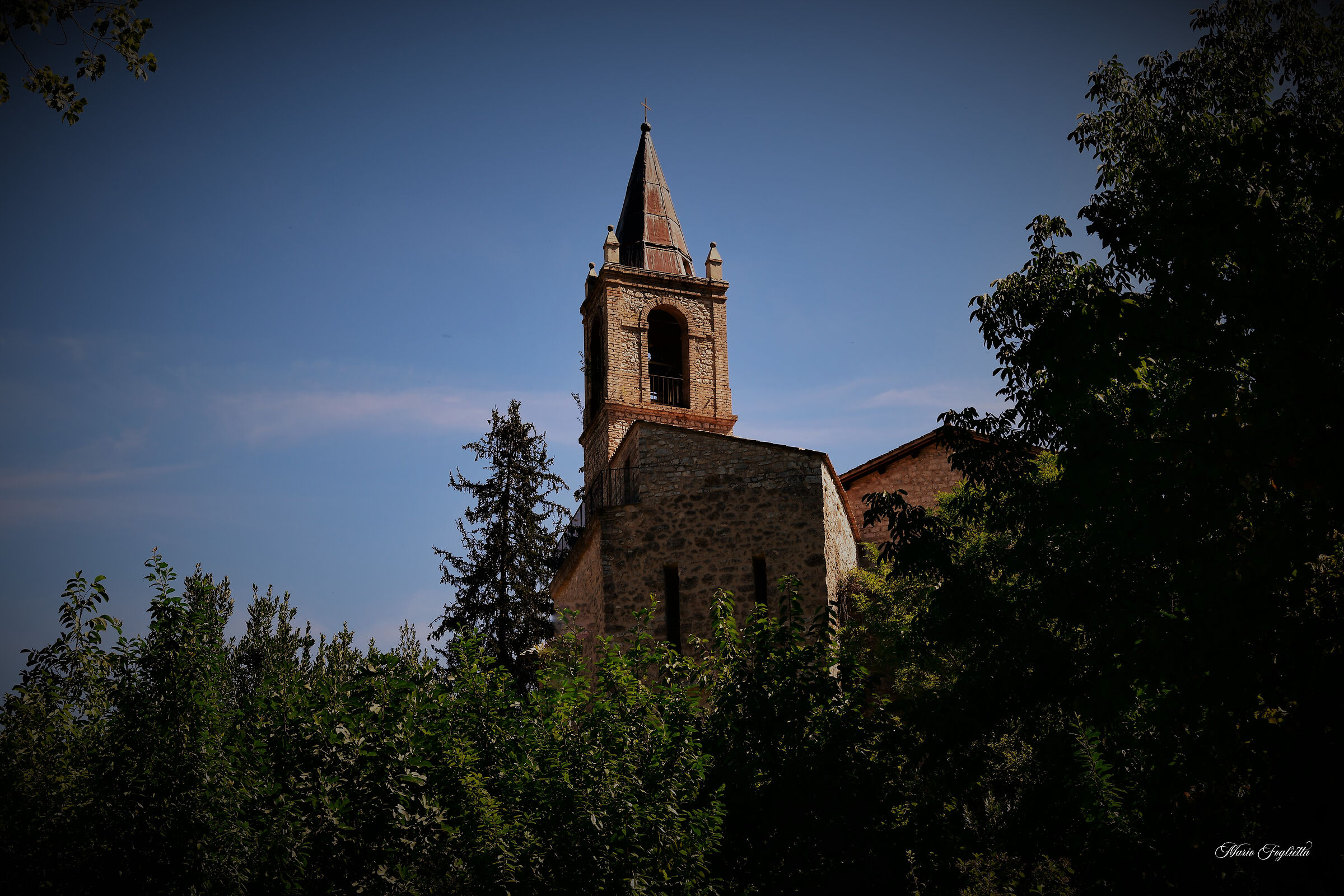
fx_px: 1941
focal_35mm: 52
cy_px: 448
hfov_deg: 38.2
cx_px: 672
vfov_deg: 26.0
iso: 100
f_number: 9
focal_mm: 52
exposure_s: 1/320
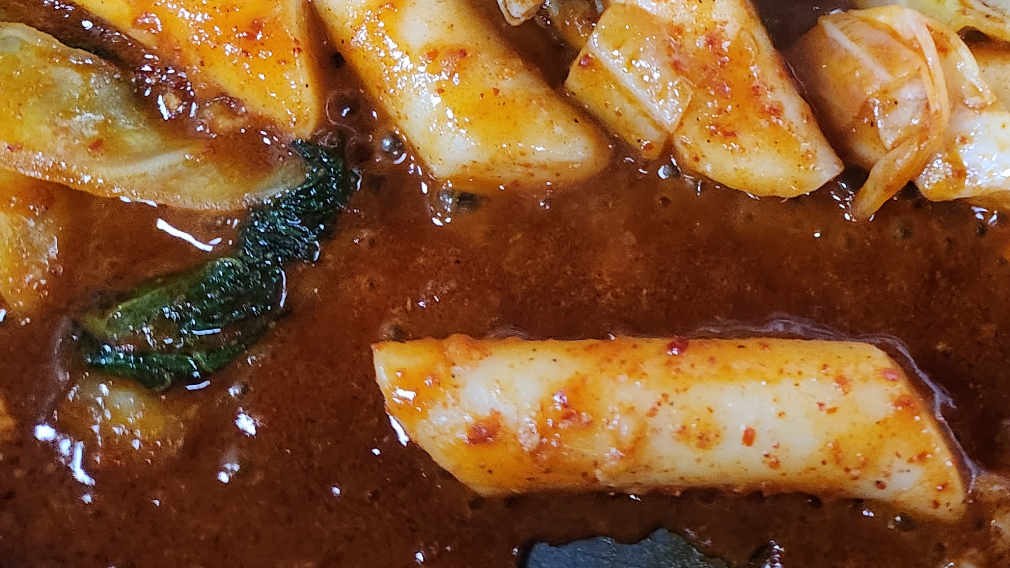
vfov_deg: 20.3
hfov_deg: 36.0
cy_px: -180
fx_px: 1446
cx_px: 925
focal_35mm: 54
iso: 800
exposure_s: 1/120
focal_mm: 5.4
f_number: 1.8
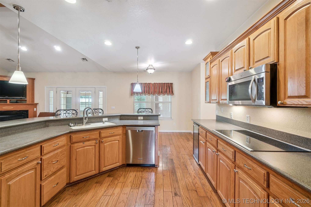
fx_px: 130
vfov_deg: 77.3
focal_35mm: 15
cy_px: 104
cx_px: 156
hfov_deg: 100.4
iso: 200
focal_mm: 10
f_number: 6.3
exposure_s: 1/13
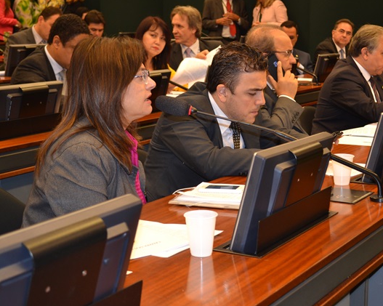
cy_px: 152
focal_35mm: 65
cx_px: 232
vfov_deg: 23.5
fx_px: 736
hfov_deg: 29.1
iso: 560
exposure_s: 1/60
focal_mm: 38
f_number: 5
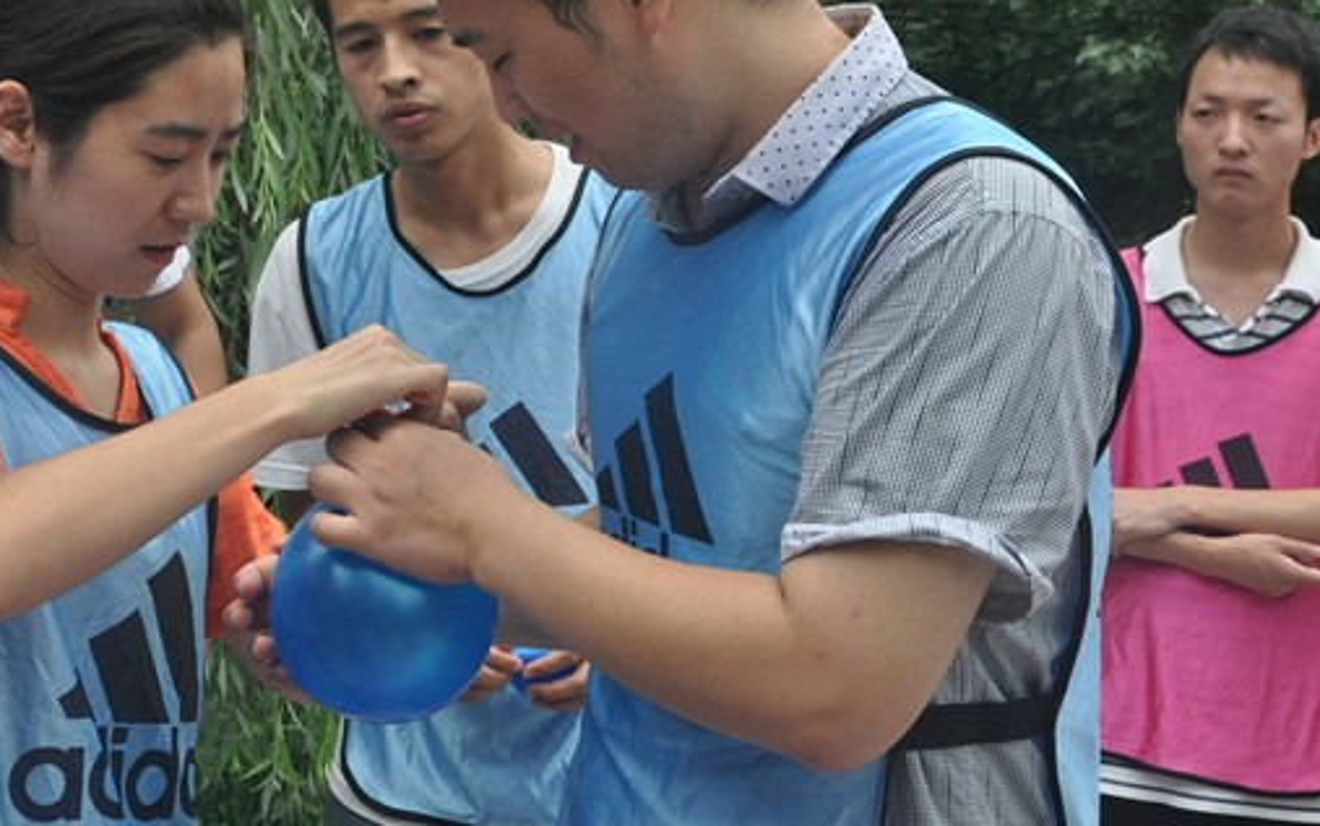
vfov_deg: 17.6
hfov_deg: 27.8
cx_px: 443
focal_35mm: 74
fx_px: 2652
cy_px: 242
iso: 800
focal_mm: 35
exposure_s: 1/400
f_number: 10
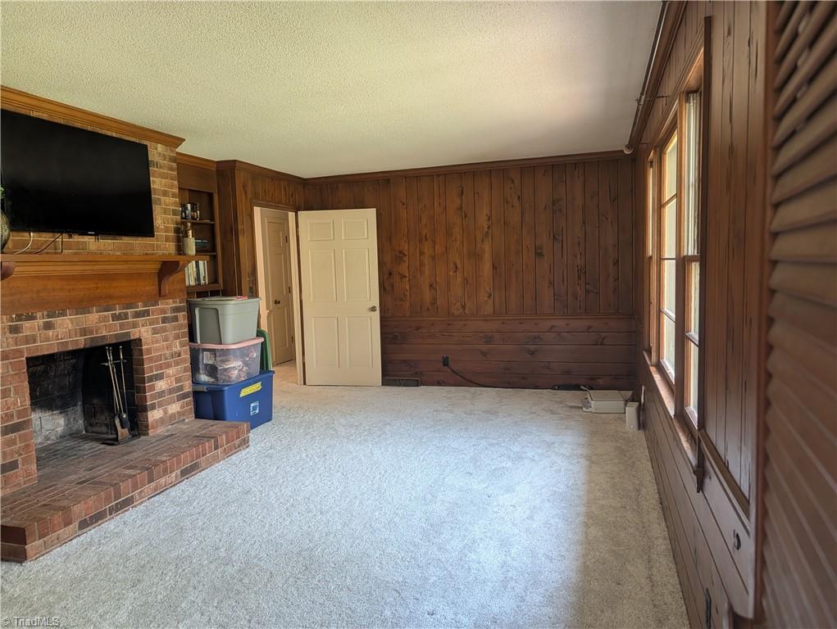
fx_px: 581
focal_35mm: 24
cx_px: 418
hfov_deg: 71.5
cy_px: 314
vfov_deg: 56.9
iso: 225
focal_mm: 6.9
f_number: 1.68
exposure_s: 1/65.6
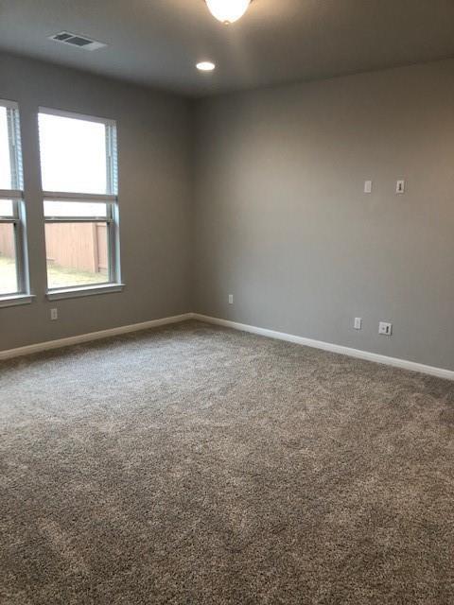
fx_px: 490
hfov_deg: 49.7
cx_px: 227
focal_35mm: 28
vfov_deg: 63.4
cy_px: 302
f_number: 1.8
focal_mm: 4
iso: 40
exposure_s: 1/30
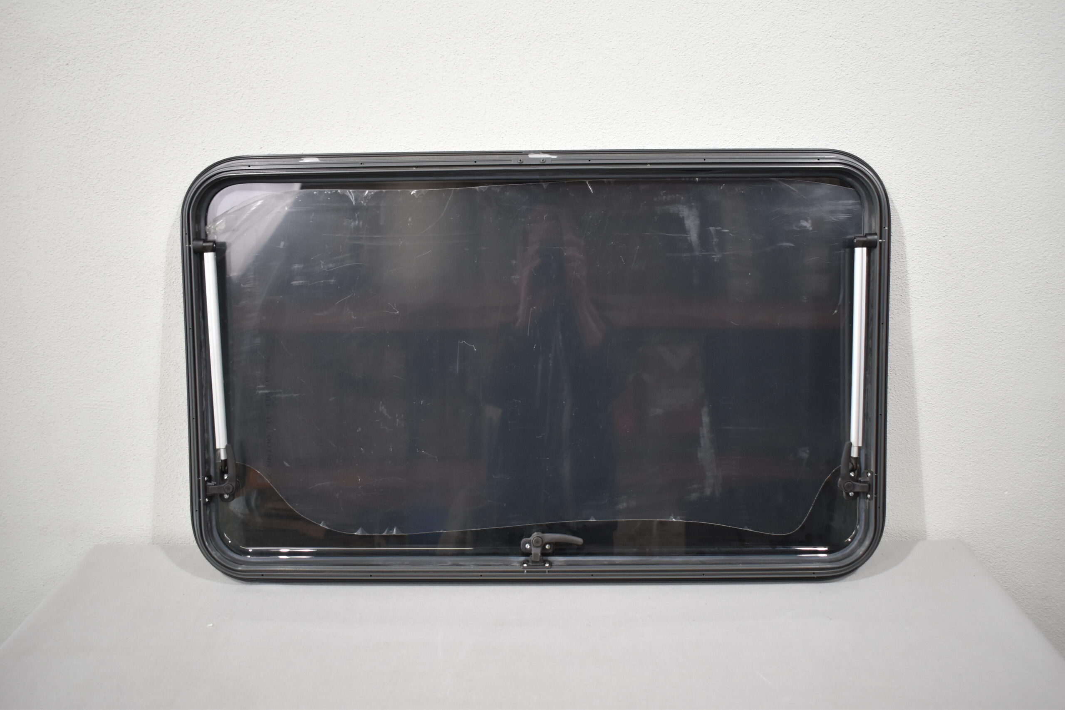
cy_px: 355
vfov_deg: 43.6
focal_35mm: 30
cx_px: 532
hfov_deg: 61.9
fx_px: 887
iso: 800
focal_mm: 20
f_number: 3.8
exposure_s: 1/160
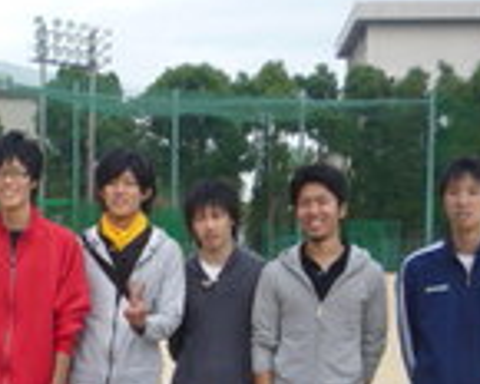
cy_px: 344
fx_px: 1151
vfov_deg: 18.6
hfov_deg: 23.1
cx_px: 76
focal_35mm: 81
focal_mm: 5.2
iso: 100
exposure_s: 1/100
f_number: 4
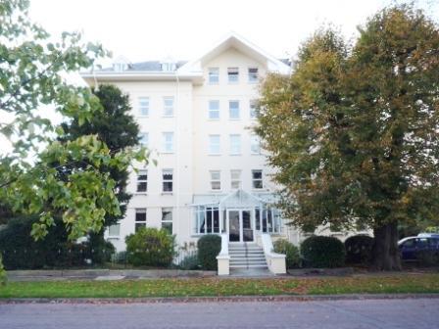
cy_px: 164
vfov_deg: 53.1
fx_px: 330
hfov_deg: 67.3
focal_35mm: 26
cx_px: 220
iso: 100
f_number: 2.8
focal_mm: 4.5
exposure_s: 1/160
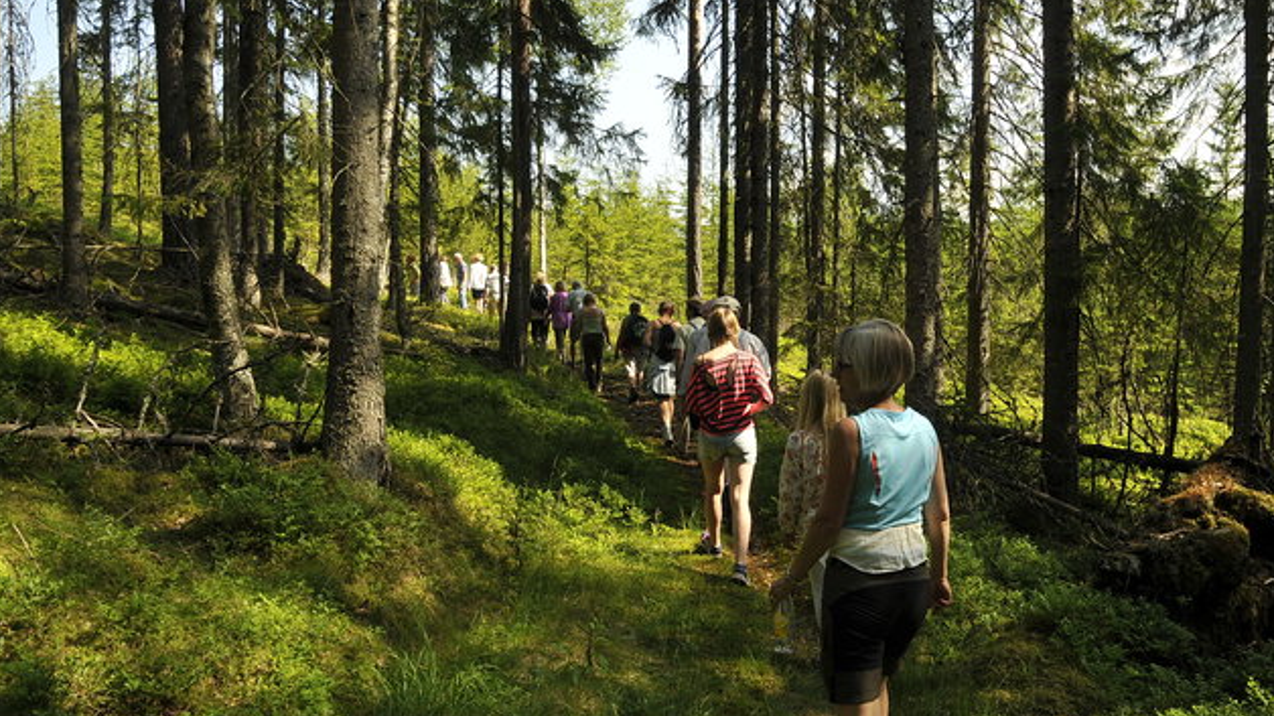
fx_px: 1081
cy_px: 342
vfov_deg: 36.7
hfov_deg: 61.0
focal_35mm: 32
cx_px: 645
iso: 250
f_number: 8
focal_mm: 20
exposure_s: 1/200
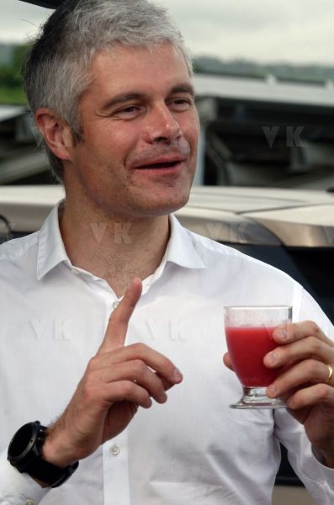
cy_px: 252
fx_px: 3042
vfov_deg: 9.5
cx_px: 167
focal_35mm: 218
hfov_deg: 6.3
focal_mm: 145
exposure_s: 1/320
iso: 250
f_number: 11
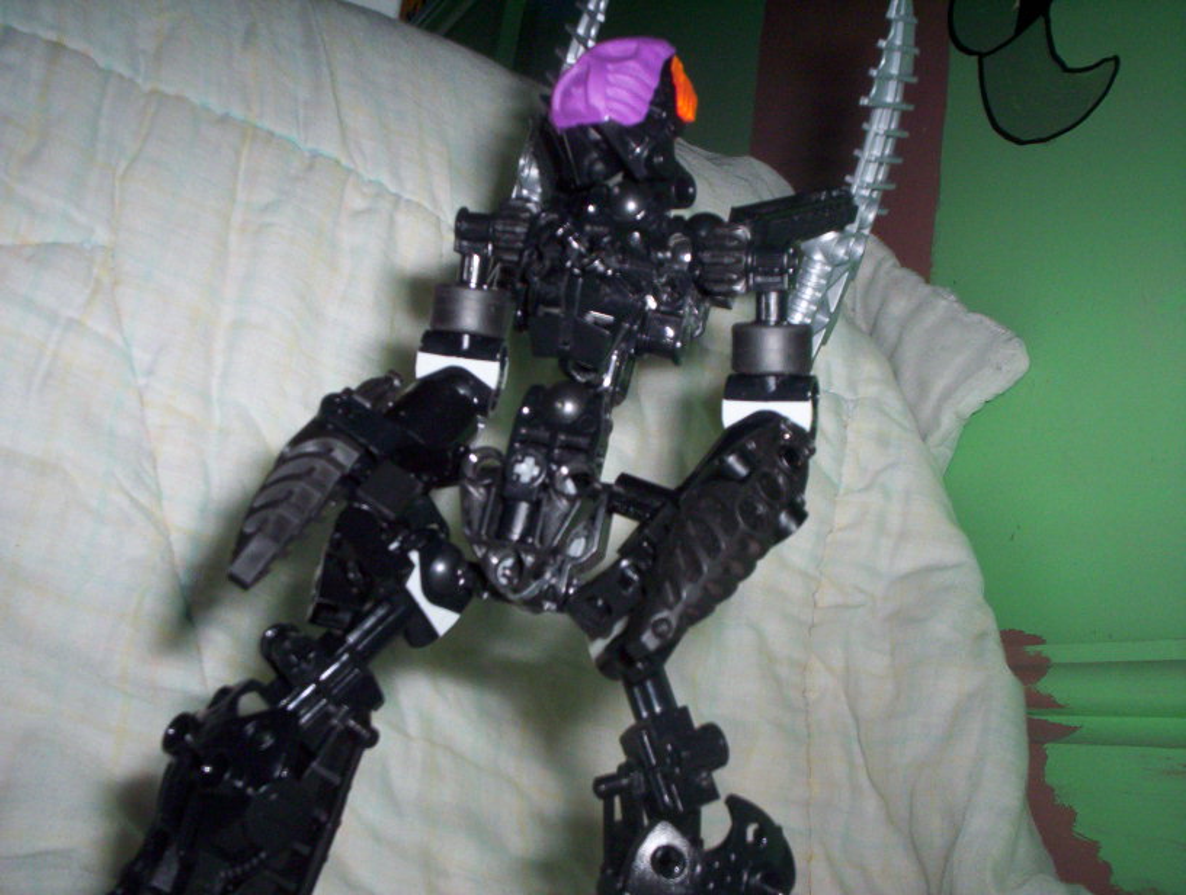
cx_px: 593
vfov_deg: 37.9
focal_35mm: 38
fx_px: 1305
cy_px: 448
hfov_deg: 48.9
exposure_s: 1/60
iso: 140
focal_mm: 4.99
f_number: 4.5
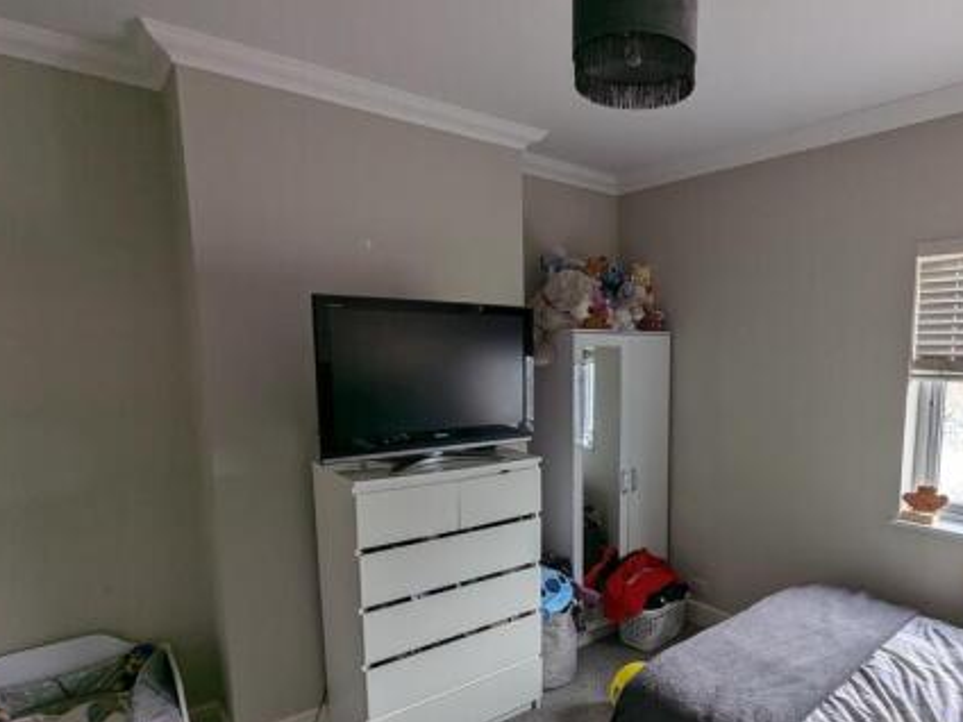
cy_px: 442
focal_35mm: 22
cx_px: 633
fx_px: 612
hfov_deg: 74.3
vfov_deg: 60.4
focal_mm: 2.35
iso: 33
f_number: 2.2
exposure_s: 1/143
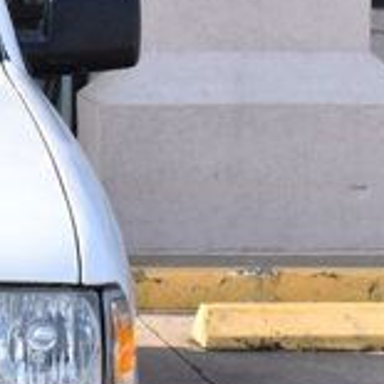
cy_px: 74
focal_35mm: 253
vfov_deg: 6.9
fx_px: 3175
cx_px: -357
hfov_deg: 6.7
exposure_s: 1/320
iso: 200
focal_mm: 30
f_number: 8
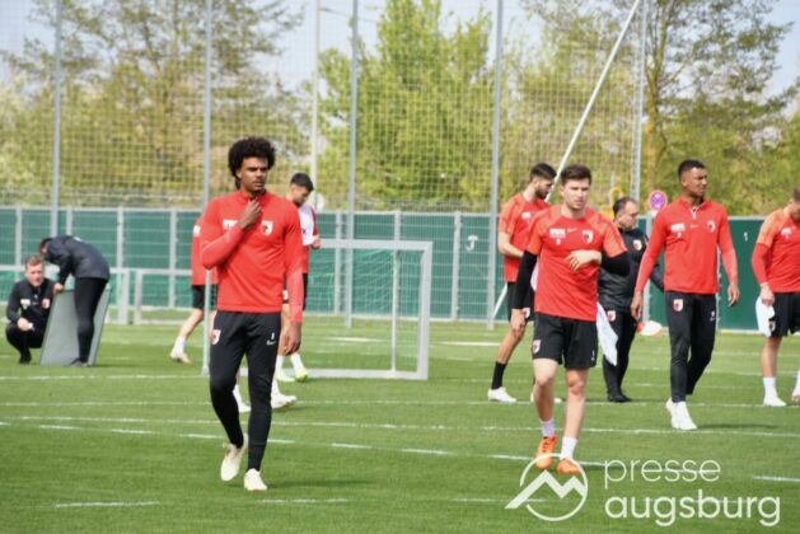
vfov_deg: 3.8
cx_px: 400
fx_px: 8003
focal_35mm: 360
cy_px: 267
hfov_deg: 5.7
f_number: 13
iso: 500
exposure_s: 1/640
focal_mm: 240
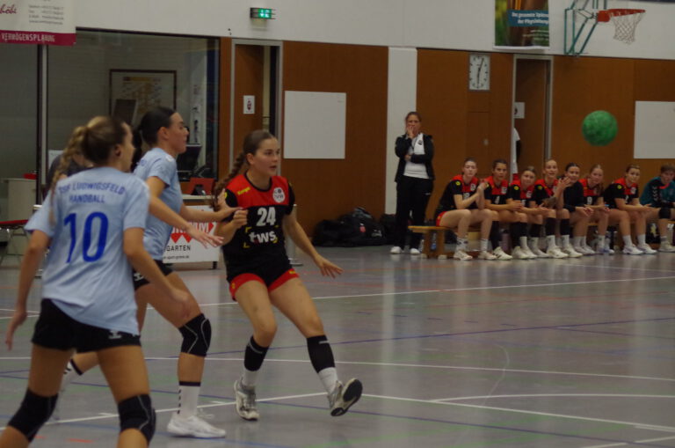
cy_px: 224
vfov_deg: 9.6
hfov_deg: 14.5
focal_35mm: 142
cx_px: 338
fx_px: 2658
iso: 3200
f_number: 5
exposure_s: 1/320
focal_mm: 95
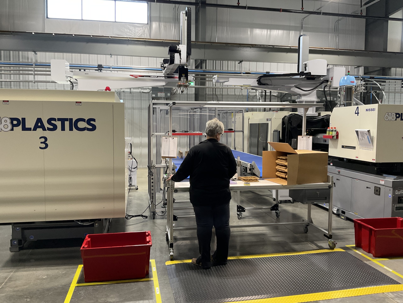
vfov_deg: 48.2
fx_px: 338
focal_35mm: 29
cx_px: 202
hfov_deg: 61.7
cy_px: 152
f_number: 1.8
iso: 100
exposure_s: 1/60
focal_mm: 3
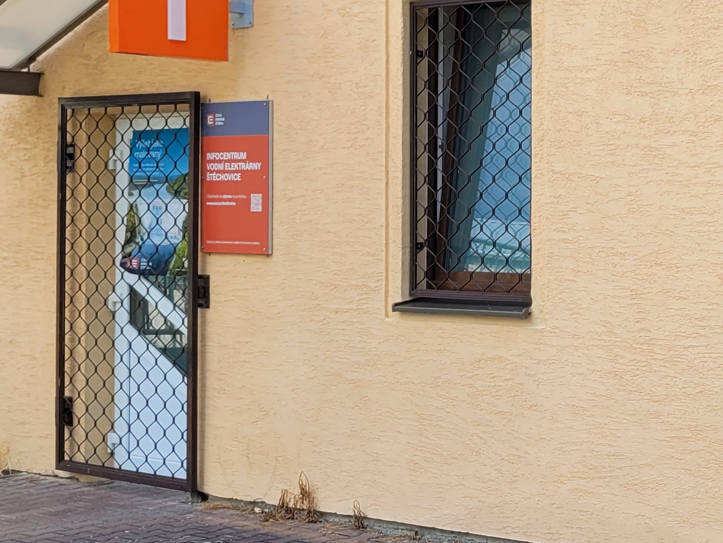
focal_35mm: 82
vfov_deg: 18.0
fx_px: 1713
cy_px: 231
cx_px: 953
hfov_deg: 21.4
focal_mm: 5.4
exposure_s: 1/711
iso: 40
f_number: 1.8
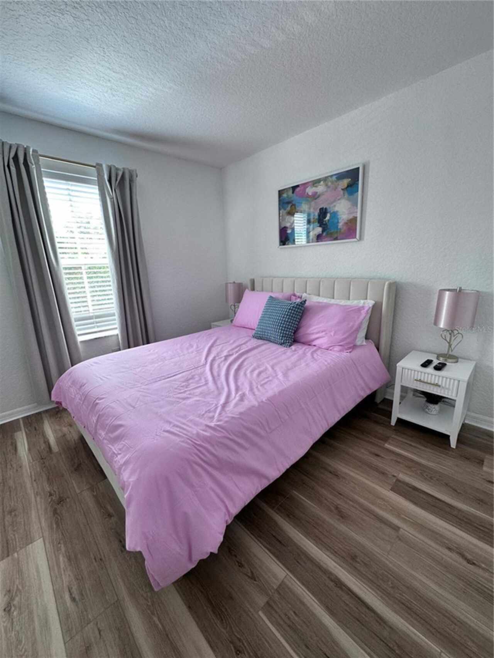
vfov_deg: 102.1
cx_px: 247
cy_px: 329
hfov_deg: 85.7
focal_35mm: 14
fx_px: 266
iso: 100
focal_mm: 2.22
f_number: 2.2
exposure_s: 1/120
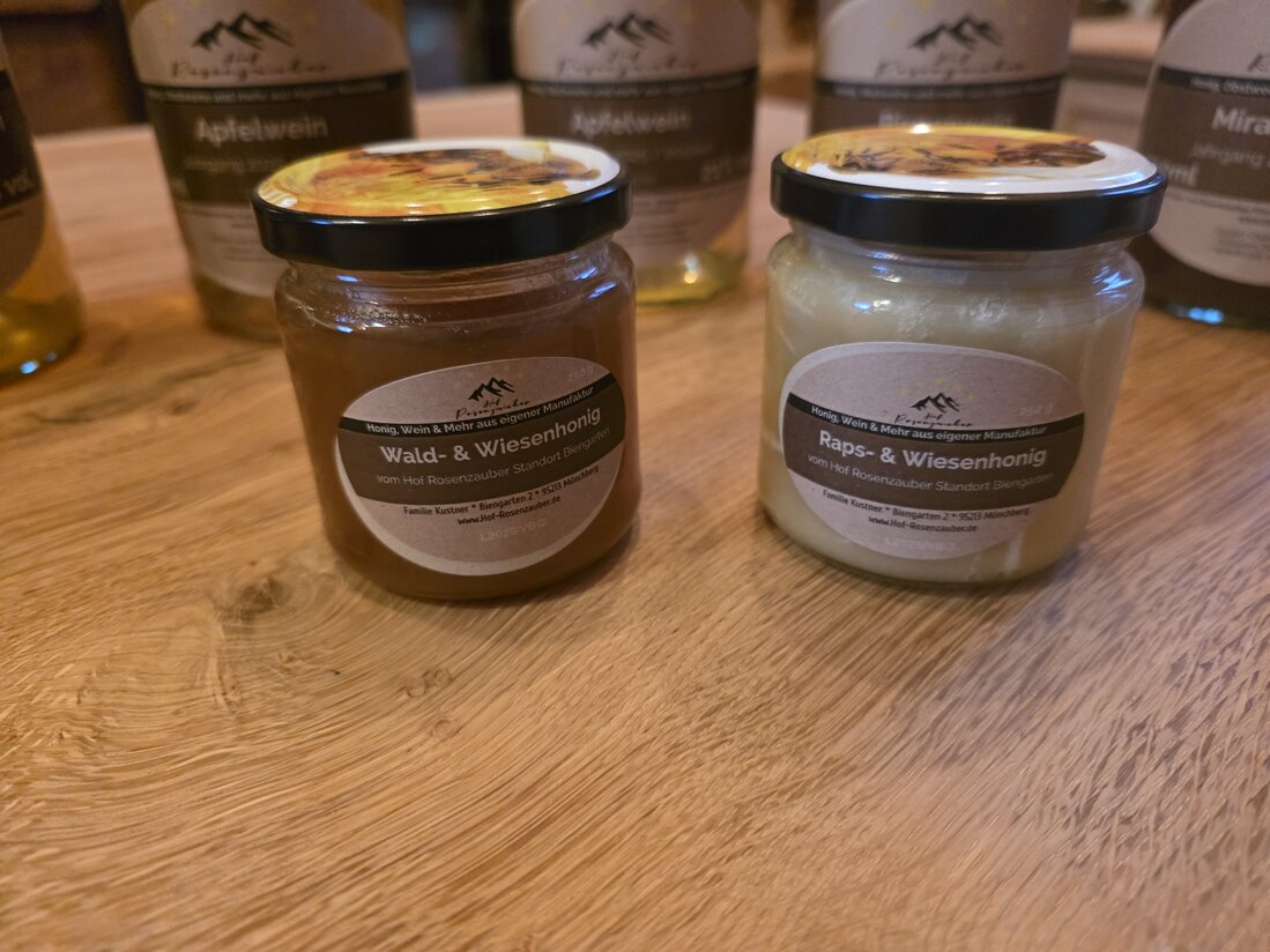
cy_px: 476
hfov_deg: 73.9
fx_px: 844
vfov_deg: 58.9
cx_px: 635
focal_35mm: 23
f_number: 1.7
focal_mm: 6.3
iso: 2000
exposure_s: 1/100
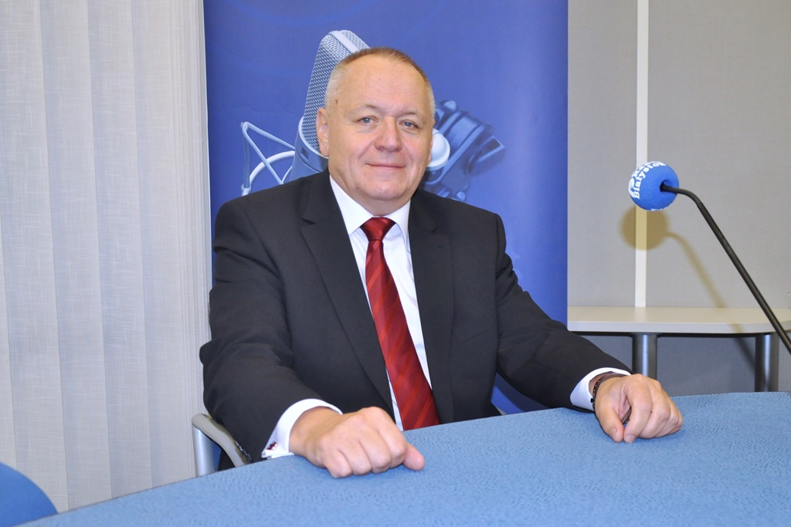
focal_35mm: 36
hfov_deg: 53.1
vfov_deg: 36.9
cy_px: 264
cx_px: 396
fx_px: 791
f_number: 3.8
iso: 800
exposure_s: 1/60
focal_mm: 24
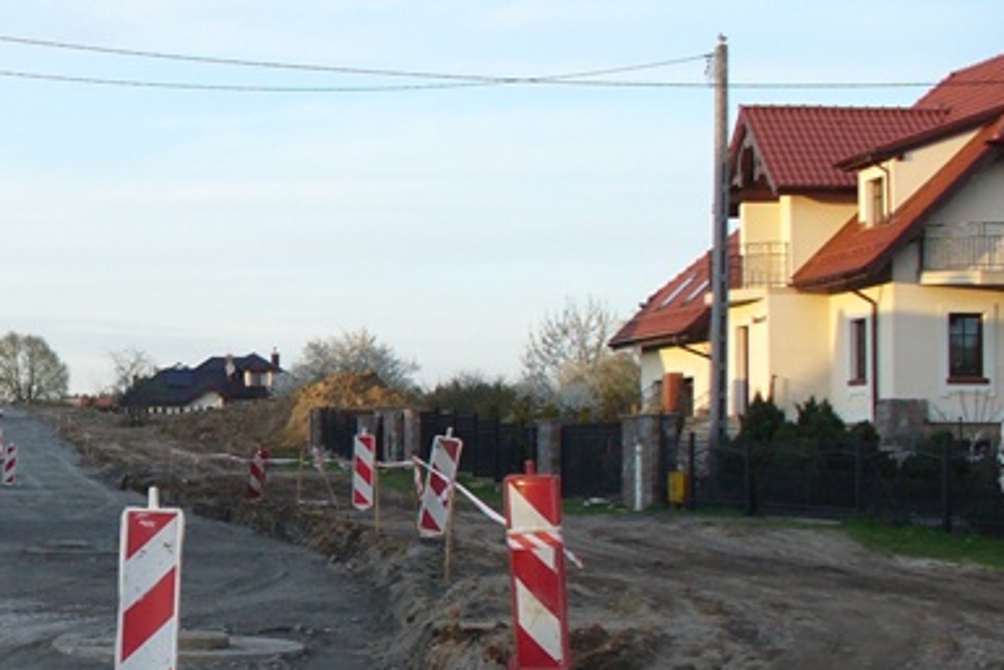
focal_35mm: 80
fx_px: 2232
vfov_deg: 17.1
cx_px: -16
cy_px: 394
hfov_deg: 24.2
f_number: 2.8
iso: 100
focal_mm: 6.1
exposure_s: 1/320
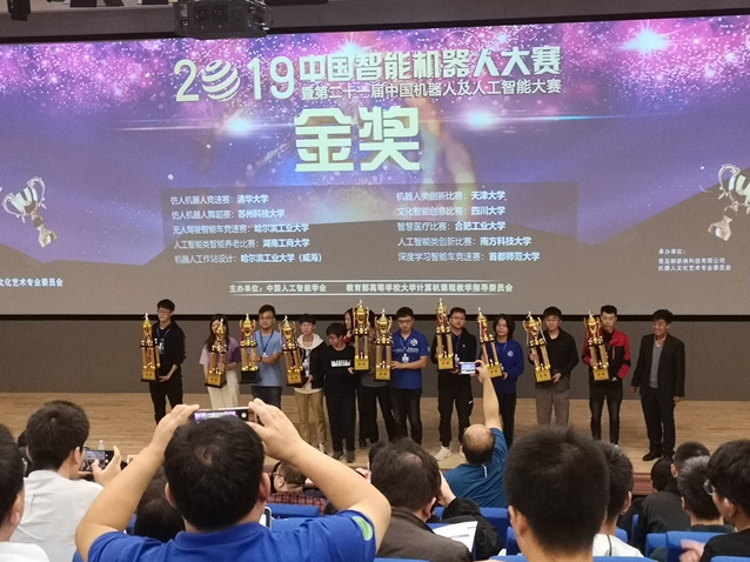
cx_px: 380
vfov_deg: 27.5
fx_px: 1148
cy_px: 280
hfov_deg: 36.2
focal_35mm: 53
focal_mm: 3.95
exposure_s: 1/33.3
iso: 200
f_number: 1.8
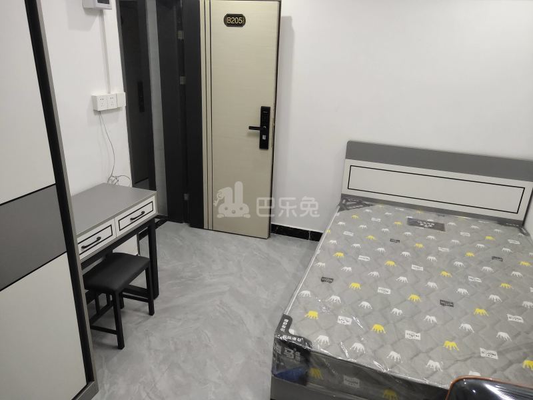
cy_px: 200
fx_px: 447
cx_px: 266
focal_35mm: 29
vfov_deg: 48.2
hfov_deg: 61.7
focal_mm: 4.27
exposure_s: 1/50
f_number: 1.8
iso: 214
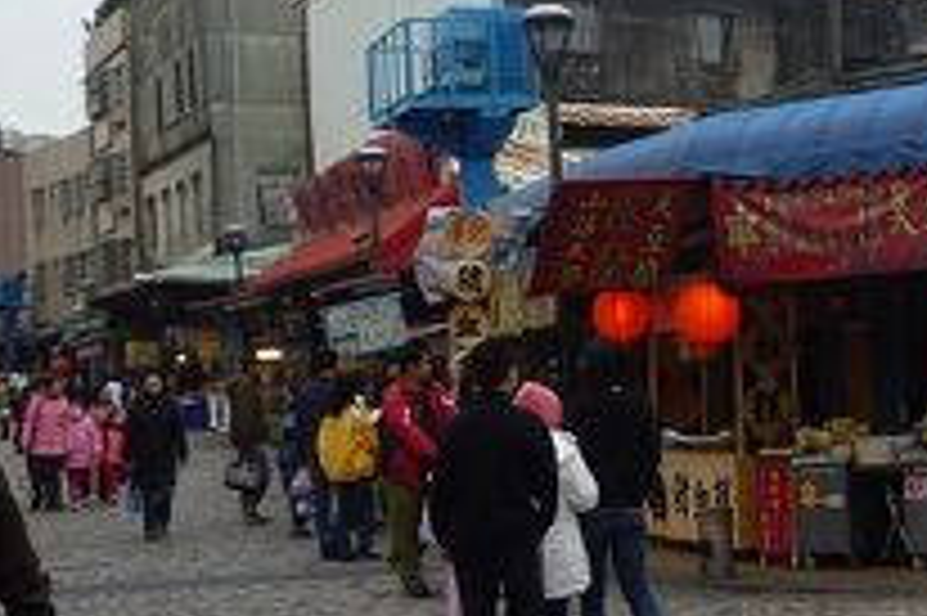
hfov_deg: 23.6
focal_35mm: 82
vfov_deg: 16.6
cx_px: 945
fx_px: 2110
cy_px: 321
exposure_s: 1/160
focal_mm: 4.5
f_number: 4
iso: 80
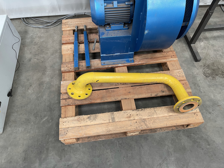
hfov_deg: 67.3
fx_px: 168
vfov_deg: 53.1
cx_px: 112
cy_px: 84
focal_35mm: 26
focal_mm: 5.1
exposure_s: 1/66
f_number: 1.6
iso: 125
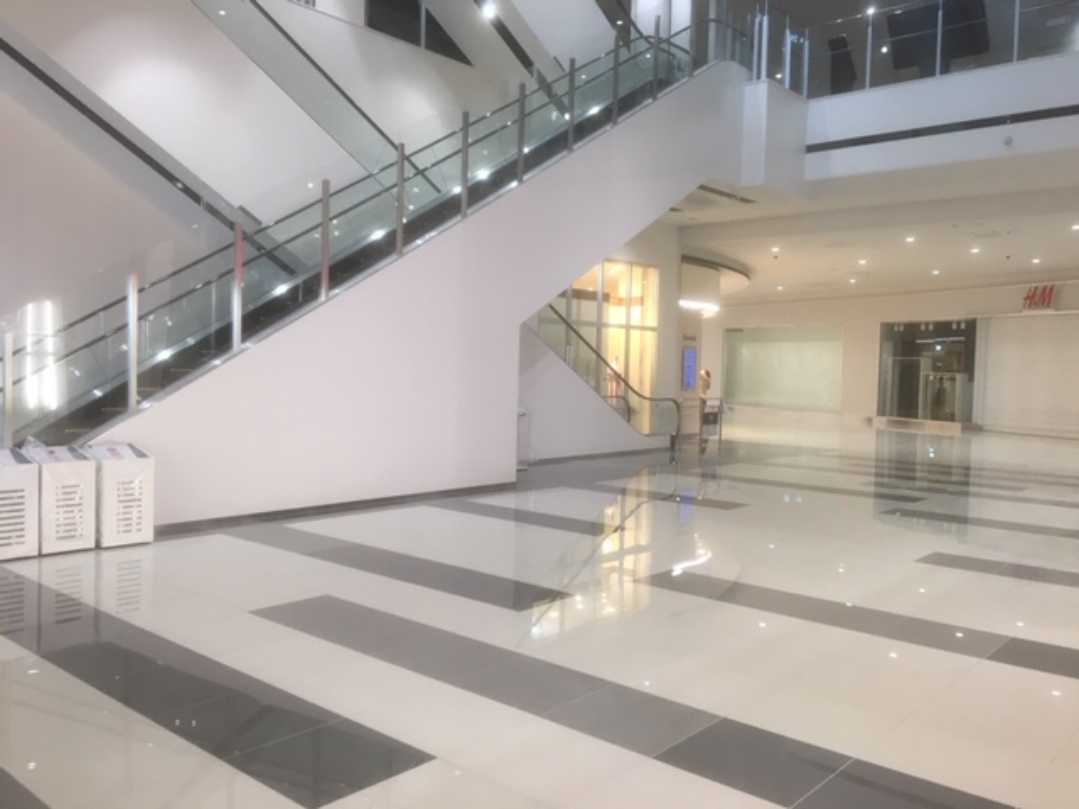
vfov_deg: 48.2
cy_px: 404
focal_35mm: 29
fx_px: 904
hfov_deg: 61.7
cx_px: 540
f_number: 2.2
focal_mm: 4.15
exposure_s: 1/30
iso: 64
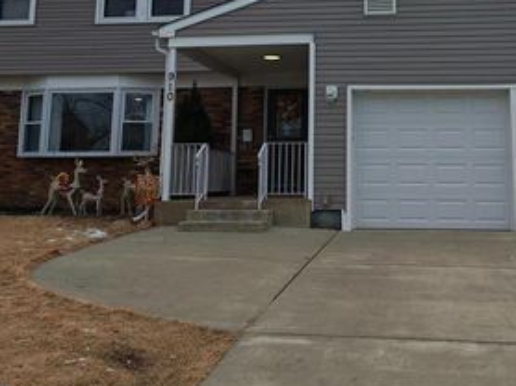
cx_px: 360
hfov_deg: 41.3
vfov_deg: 31.3
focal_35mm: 45
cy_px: 75
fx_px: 670
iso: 100
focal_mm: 4.68
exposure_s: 1/476
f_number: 1.7
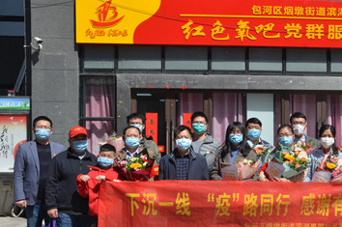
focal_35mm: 61
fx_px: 579
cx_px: 263
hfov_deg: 32.2
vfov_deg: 22.1
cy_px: 158
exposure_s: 1/640
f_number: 13
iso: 640
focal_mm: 24
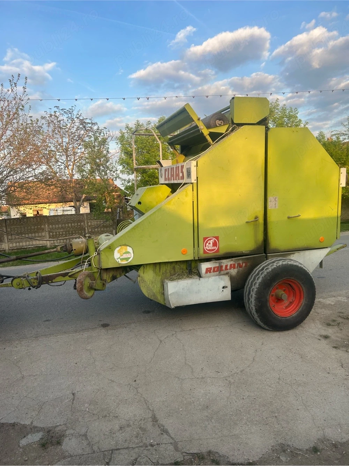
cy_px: 233
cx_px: 174
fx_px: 350
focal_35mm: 26
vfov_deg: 67.3
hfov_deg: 53.0
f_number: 1.5
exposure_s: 1/397
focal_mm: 5.7
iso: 50
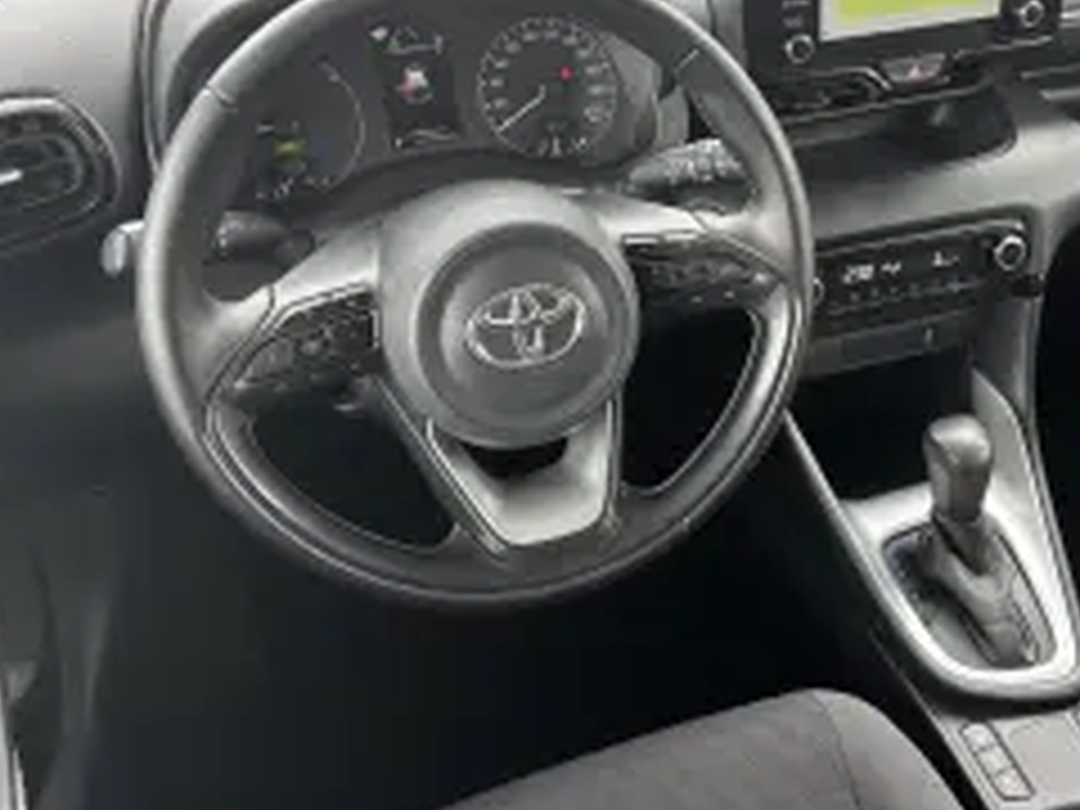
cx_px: 778
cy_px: 315
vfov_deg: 36.7
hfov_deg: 46.5
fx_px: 1217
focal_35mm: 39
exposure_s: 1/112
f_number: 1.6
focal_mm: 5.96
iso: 125
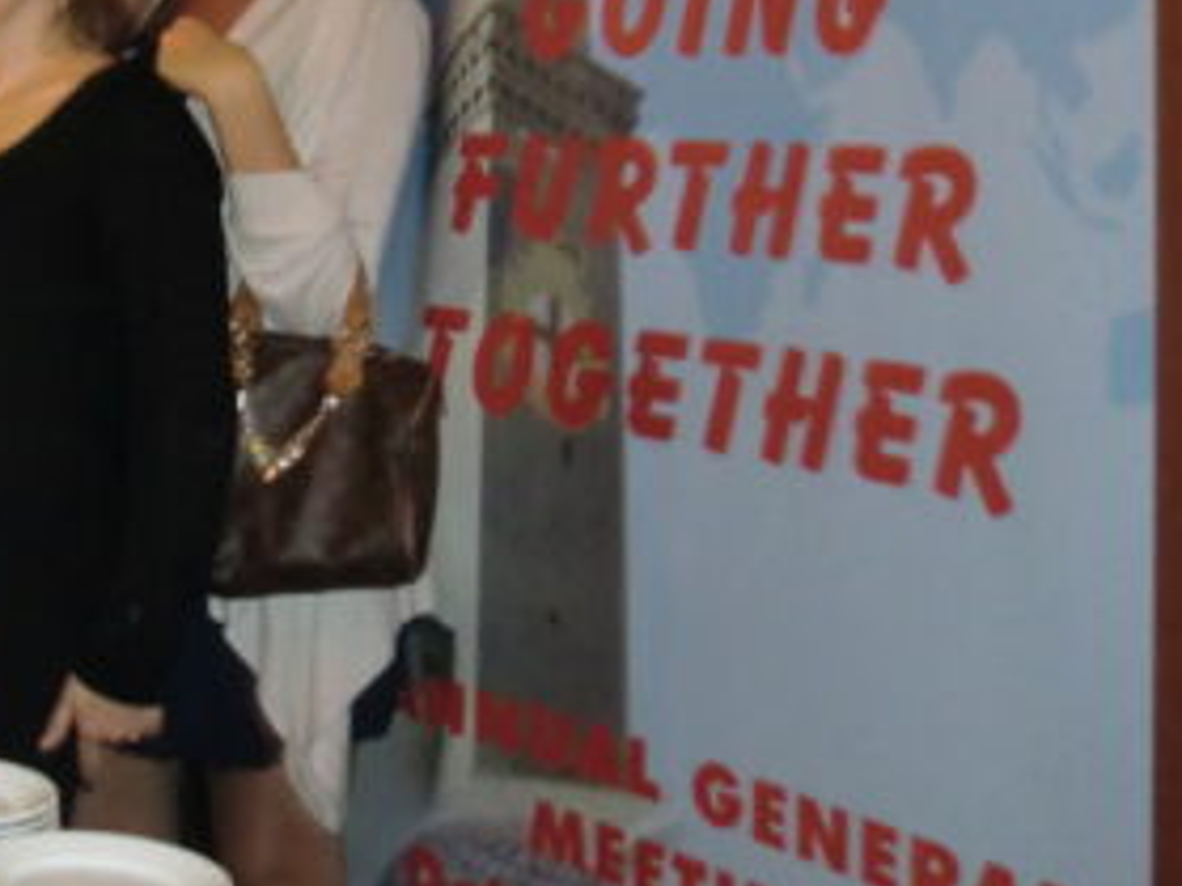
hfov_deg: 25.0
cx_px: -398
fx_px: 2253
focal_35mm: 66
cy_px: 13
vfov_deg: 21.5
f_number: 3.2
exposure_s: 1/8
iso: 400
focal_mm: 4.3
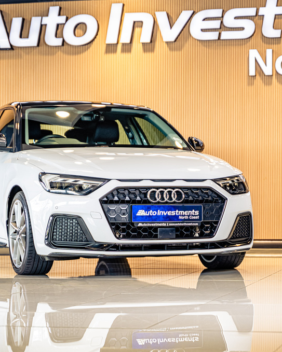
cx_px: 122
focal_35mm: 106
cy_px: 176
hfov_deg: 14.5
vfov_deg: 18.1
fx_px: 1106
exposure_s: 1/200
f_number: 2.8
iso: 640
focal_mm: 75
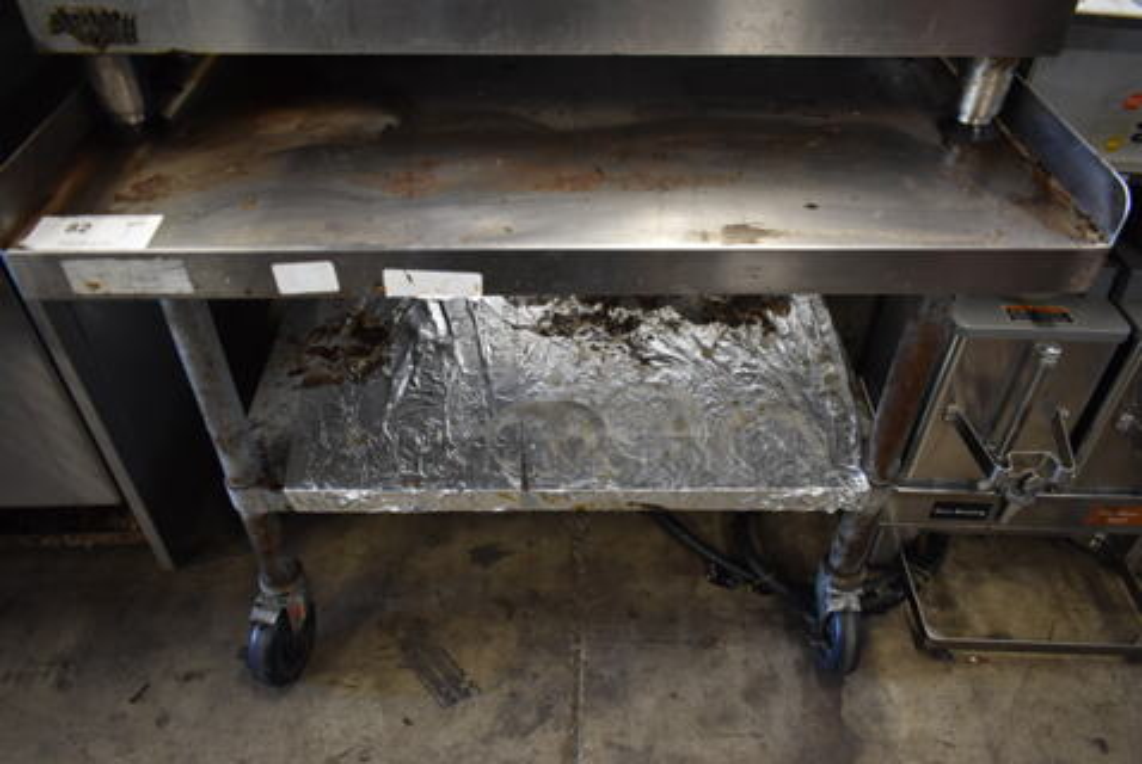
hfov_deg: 67.3
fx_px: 858
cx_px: 571
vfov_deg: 48.1
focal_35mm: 27
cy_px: 382
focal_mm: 18
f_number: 3.5
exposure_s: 1/30
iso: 800
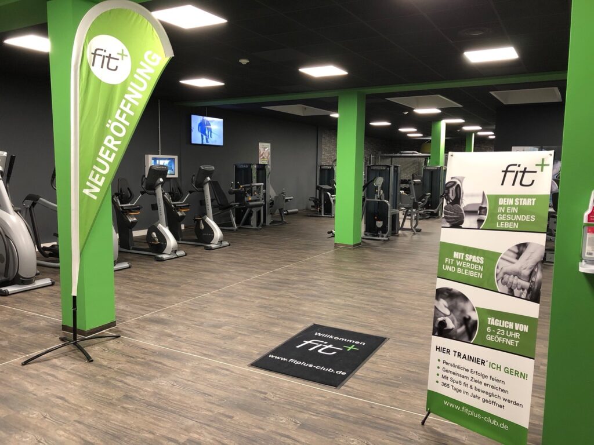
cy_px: 222
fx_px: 480
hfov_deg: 63.4
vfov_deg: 49.7
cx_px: 297
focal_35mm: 28
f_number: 1.8
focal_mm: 3.99
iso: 80
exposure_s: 1/17
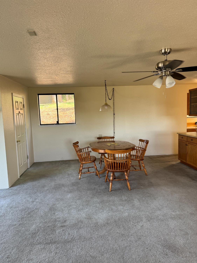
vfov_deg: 71.6
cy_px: 132
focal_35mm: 24
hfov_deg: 56.8
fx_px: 182
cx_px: 98
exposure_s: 1/121
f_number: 1.78
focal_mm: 6.76
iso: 100
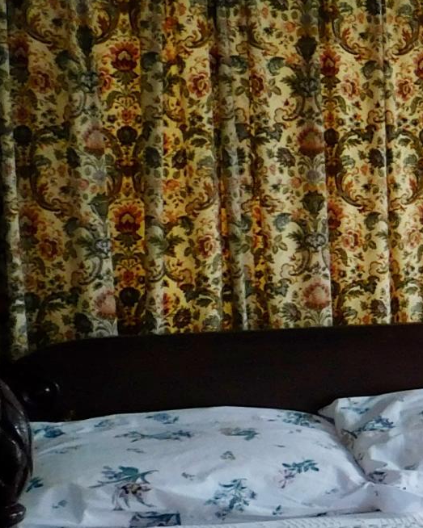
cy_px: 342
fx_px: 1612
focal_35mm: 103
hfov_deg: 11.8
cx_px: 1056
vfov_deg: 18.6
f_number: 3
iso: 125
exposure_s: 1/50
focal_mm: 4
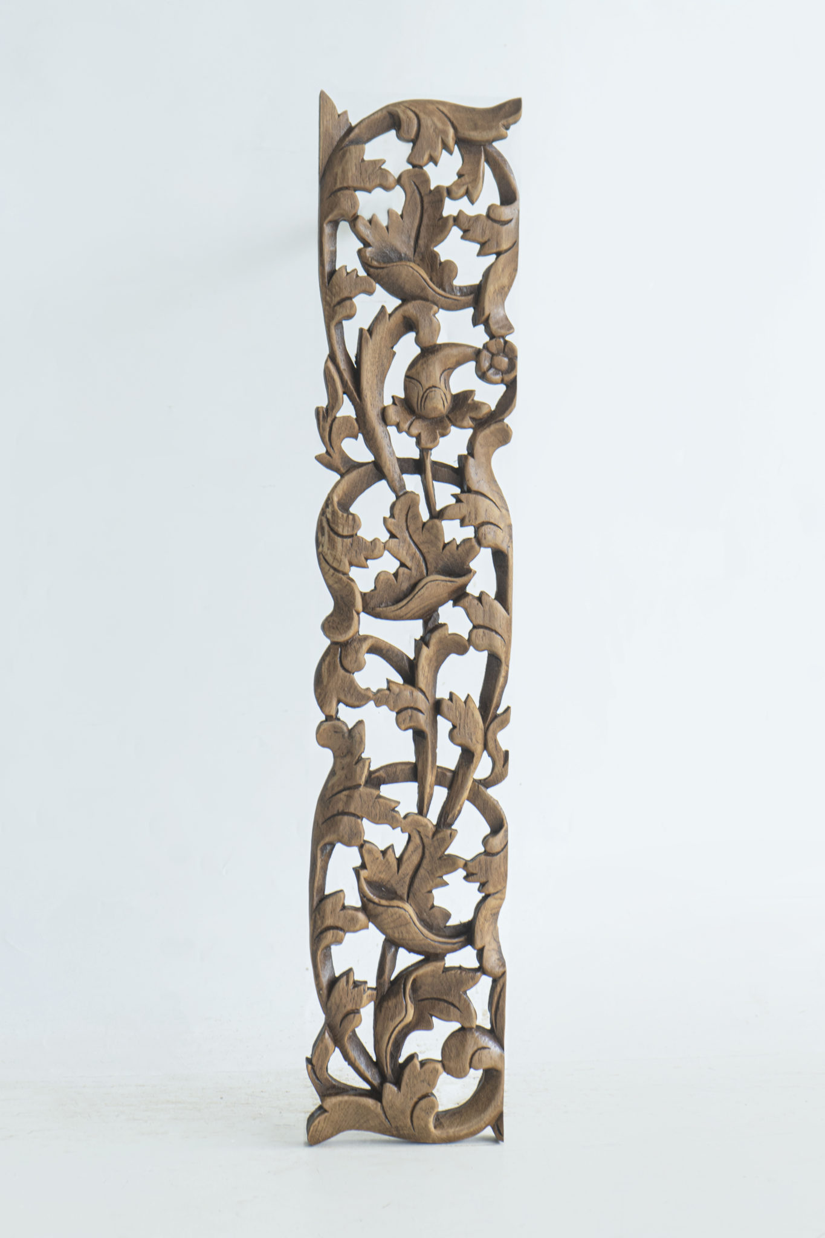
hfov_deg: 25.1
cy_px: 619
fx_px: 1856
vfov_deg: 36.9
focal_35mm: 54
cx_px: 412
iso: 320
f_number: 5.6
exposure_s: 1/25
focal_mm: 54
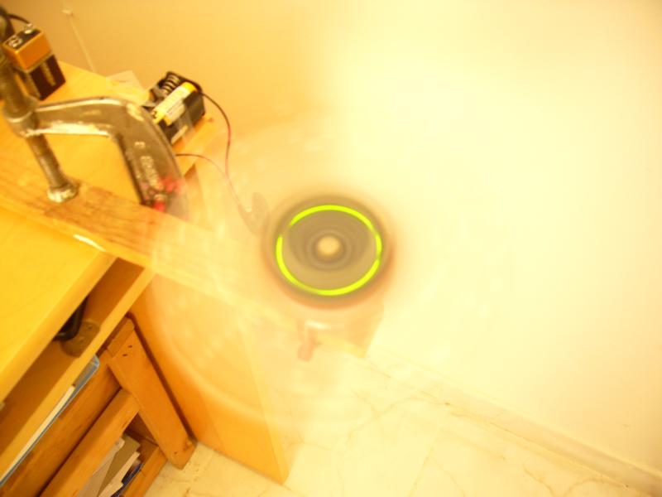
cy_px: 248
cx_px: 331
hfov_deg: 52.6
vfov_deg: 40.7
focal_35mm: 35
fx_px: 669
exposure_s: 5
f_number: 2.8
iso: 100
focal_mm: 5.8
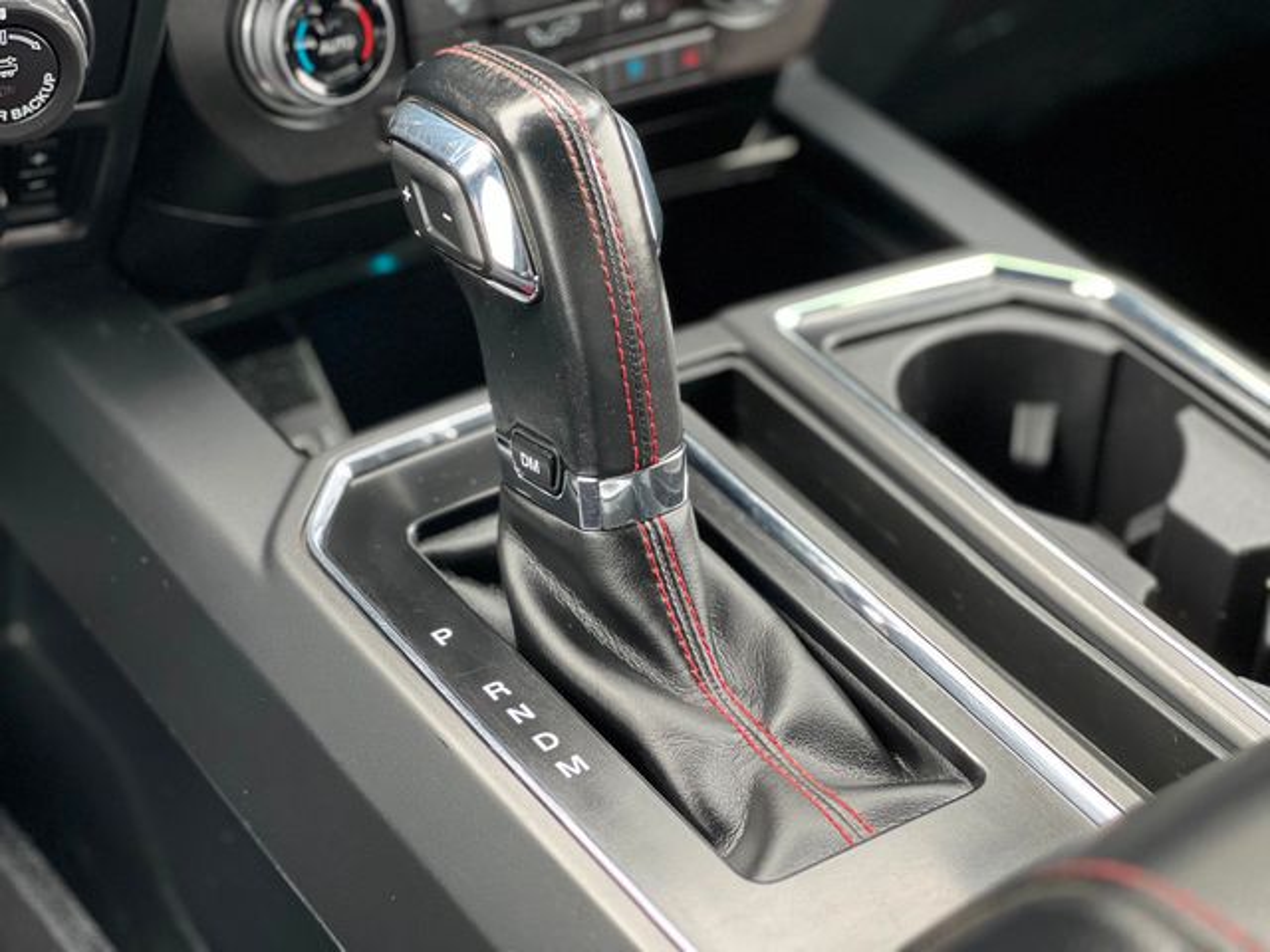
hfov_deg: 25.3
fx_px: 2825
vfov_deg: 19.1
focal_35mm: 77
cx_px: 635
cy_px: 476
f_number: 2.8
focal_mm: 9
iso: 250
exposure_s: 1/76
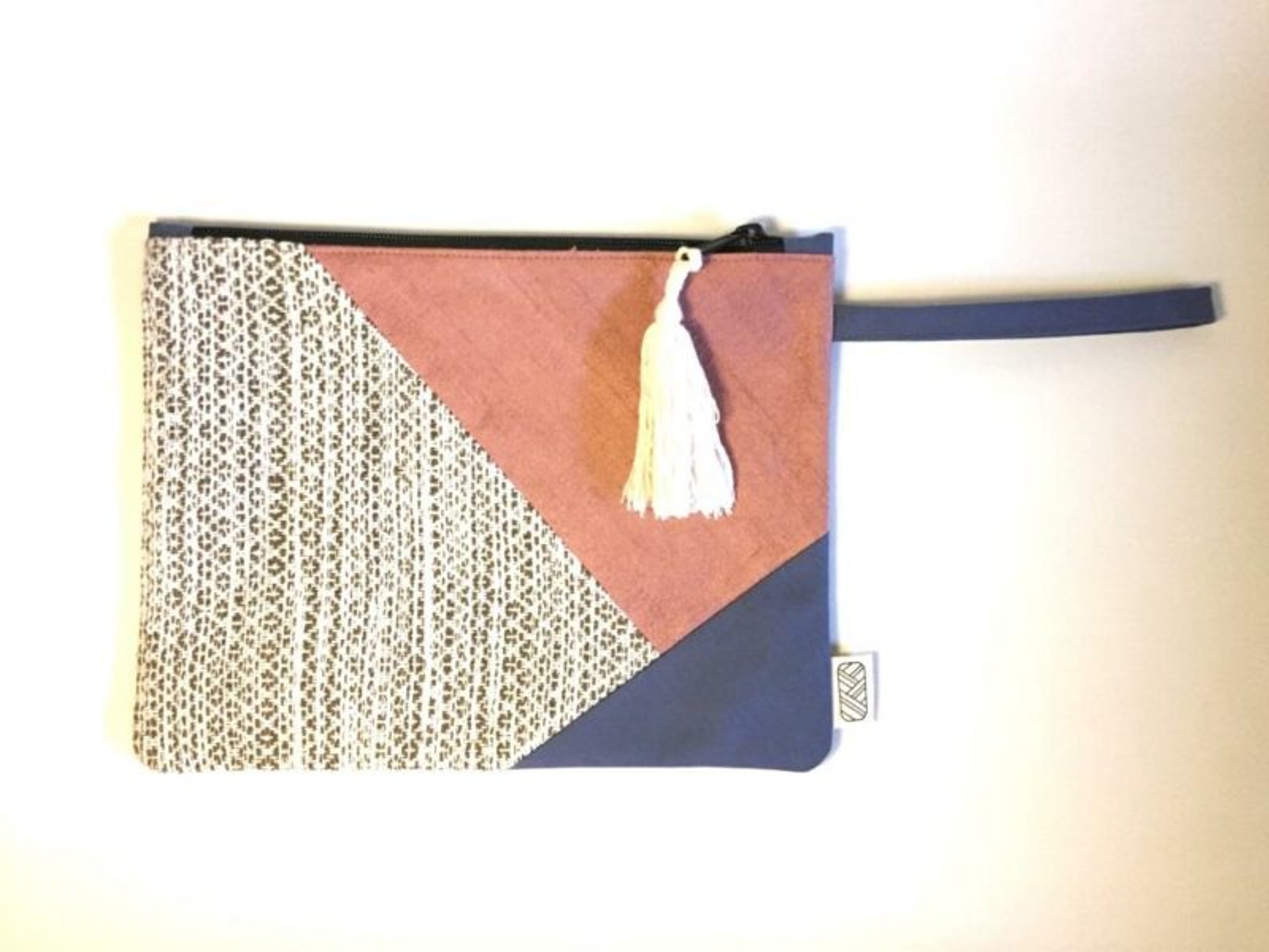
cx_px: 634
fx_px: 1063
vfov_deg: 48.2
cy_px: 476
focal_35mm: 29
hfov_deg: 61.7
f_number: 2.2
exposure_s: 1/33
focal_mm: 4.15
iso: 200
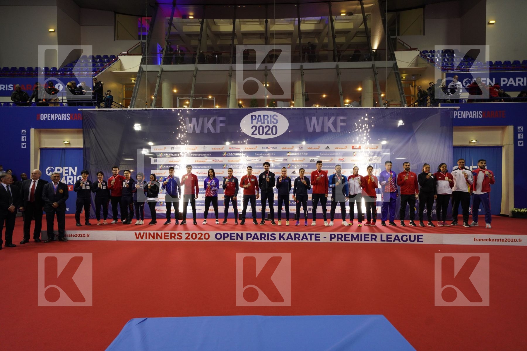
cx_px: 264
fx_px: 278
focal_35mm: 19
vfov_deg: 64.6
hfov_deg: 86.9
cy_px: 176
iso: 1000
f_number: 4
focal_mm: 19
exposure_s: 1/125
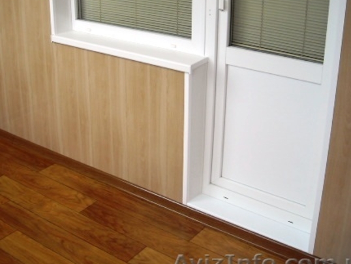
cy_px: 80
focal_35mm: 52
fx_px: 528
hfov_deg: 36.4
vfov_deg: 27.8
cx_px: 117
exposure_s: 1/184
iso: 64
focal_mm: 5.7
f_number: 2.8
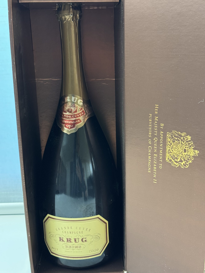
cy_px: 136
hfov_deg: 30.3
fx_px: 379
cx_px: 102
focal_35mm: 48
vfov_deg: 39.7
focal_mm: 6.76
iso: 320
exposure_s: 1/33
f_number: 1.78
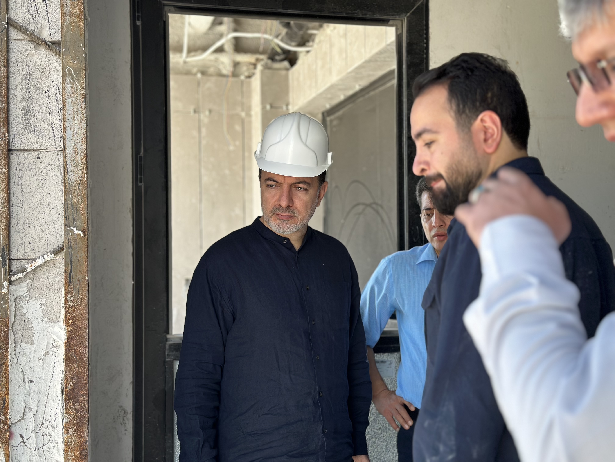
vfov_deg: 30.3
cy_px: 231
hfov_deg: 39.7
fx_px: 853
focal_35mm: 48
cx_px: 308
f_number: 1.78
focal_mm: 6.86
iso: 80
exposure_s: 1/471
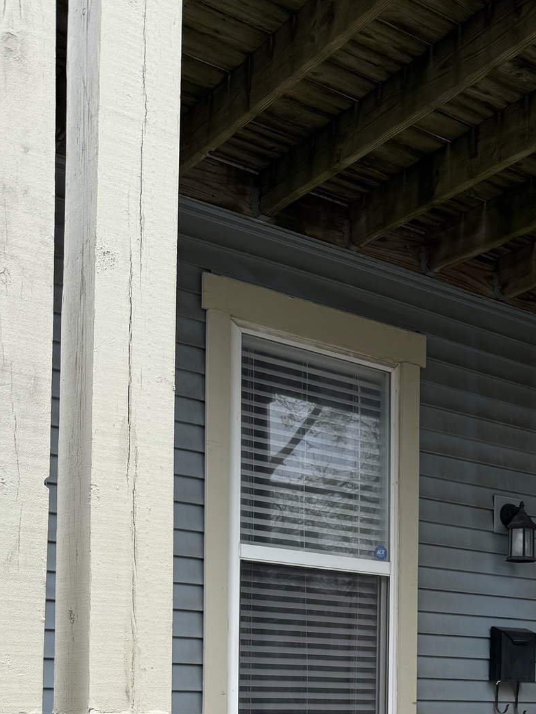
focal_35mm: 53
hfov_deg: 26.2
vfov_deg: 33.5
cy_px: 691
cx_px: 530
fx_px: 1094
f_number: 1.78
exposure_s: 1/1032
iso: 80
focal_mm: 6.76
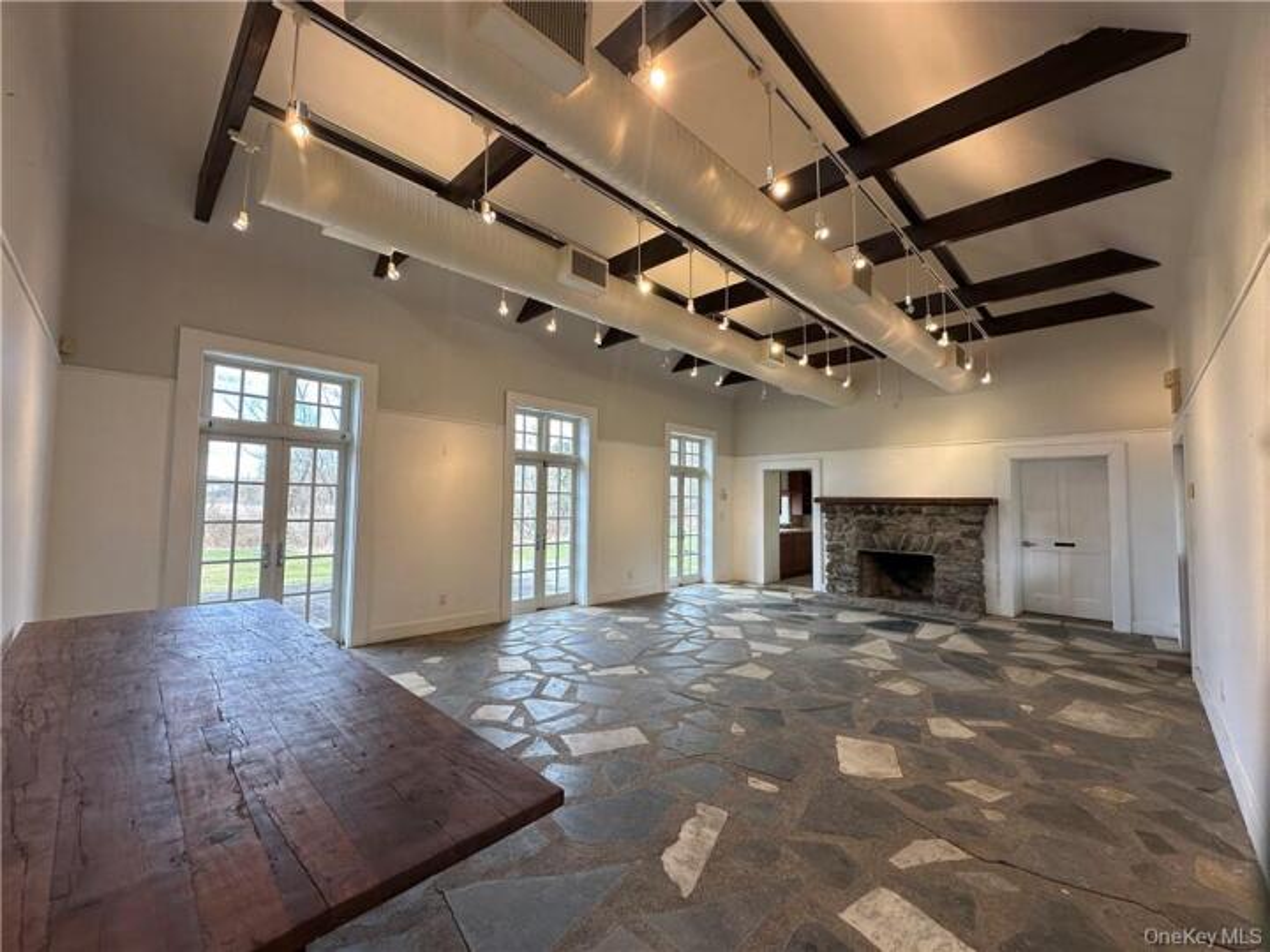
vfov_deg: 85.7
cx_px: 635
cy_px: 476
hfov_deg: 102.1
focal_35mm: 14
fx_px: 514
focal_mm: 2.22
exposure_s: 1/120
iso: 64
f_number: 2.2
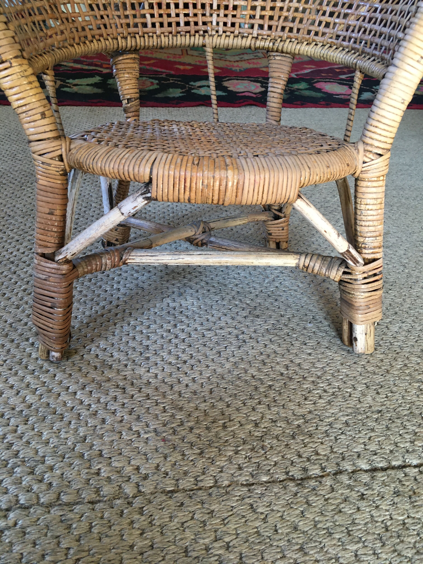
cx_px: 212
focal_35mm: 29
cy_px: 282
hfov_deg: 48.2
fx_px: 472
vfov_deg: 61.7
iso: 125
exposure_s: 1/33
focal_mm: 4.15
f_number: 2.2
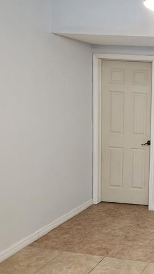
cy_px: 136
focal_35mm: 43
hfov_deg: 23.6
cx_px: 213
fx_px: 312
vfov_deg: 47.4
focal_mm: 6.4
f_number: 1.8
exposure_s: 1/120
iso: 640
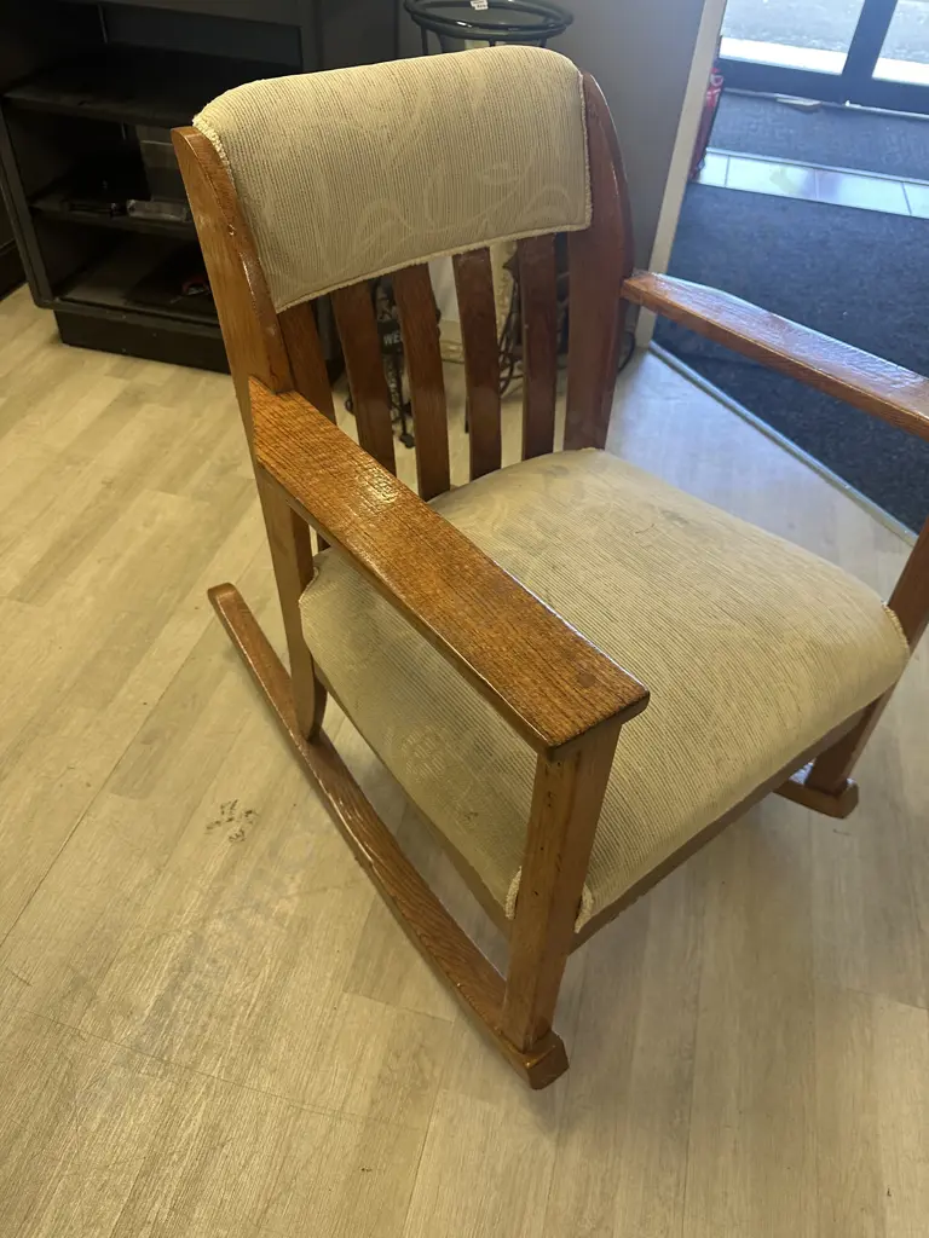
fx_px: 859
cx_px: 464
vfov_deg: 71.6
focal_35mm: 24
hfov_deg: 56.8
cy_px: 619
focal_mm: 6.86
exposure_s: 1/100
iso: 200
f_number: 1.78
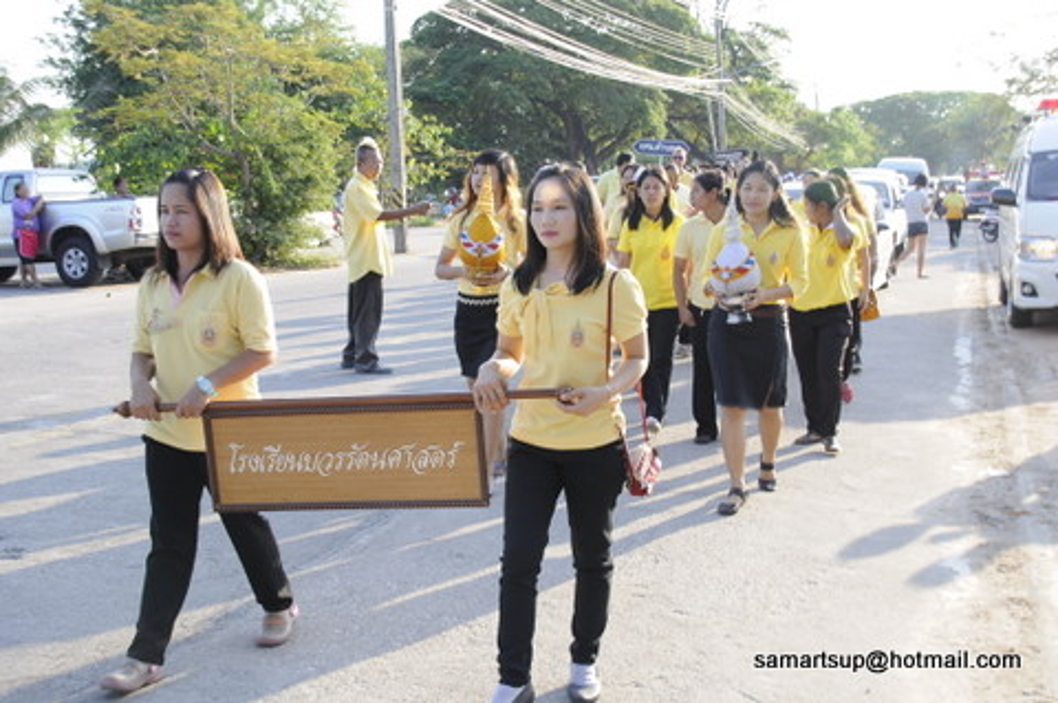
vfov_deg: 30.8
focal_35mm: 44
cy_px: 352
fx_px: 1277
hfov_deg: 45.0
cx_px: 529
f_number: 7.1
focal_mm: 29
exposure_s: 1/160
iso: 250
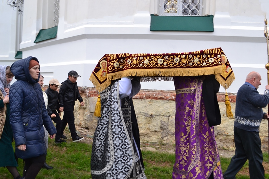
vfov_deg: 40.0
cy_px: 90
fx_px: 247
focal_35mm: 33
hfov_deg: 57.2
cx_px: 134
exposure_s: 1/100
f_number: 9
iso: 400
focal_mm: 22
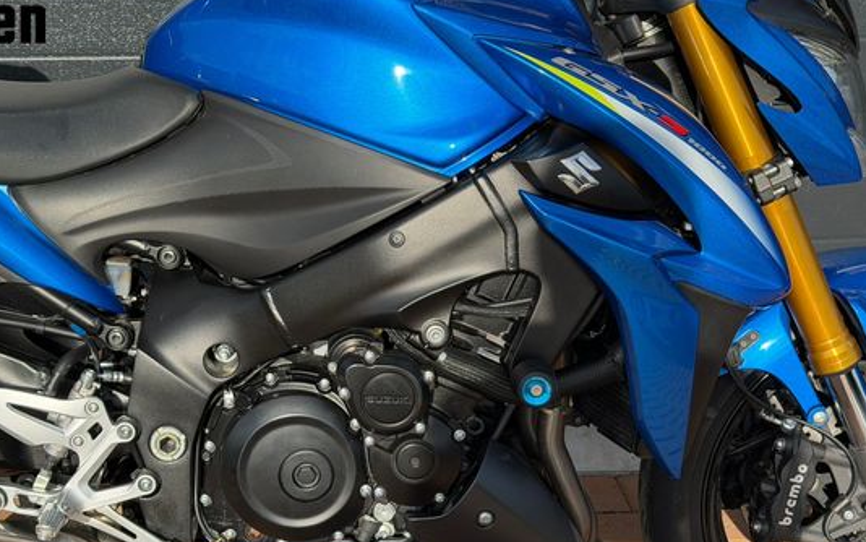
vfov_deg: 21.3
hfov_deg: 33.4
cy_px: 325
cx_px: 357
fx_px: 1440
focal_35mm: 61
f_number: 1.78
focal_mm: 6.76
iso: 100
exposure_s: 1/3534
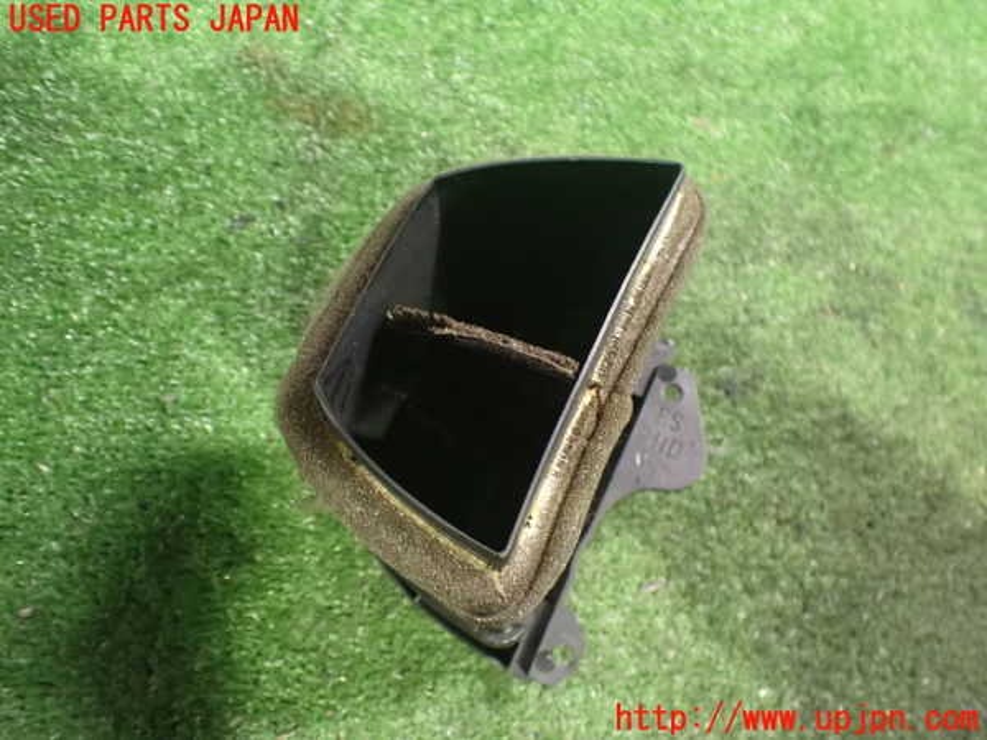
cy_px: 370
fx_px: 855
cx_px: 494
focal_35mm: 30
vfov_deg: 46.8
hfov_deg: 60.0
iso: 1600
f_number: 2.3
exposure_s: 1/30
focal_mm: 5.4
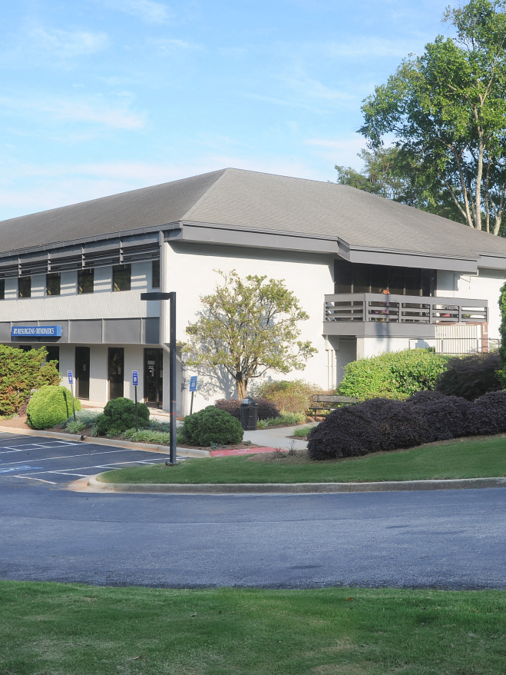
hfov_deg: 29.7
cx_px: 239
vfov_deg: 38.9
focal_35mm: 49
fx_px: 955
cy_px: 319
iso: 200
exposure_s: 1/160
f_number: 9
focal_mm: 32
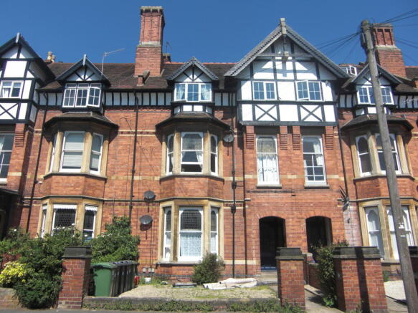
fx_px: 338
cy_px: 156
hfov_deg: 63.5
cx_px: 209
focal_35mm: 28
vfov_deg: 49.7
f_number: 7
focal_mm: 4.9
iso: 50
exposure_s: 1/160
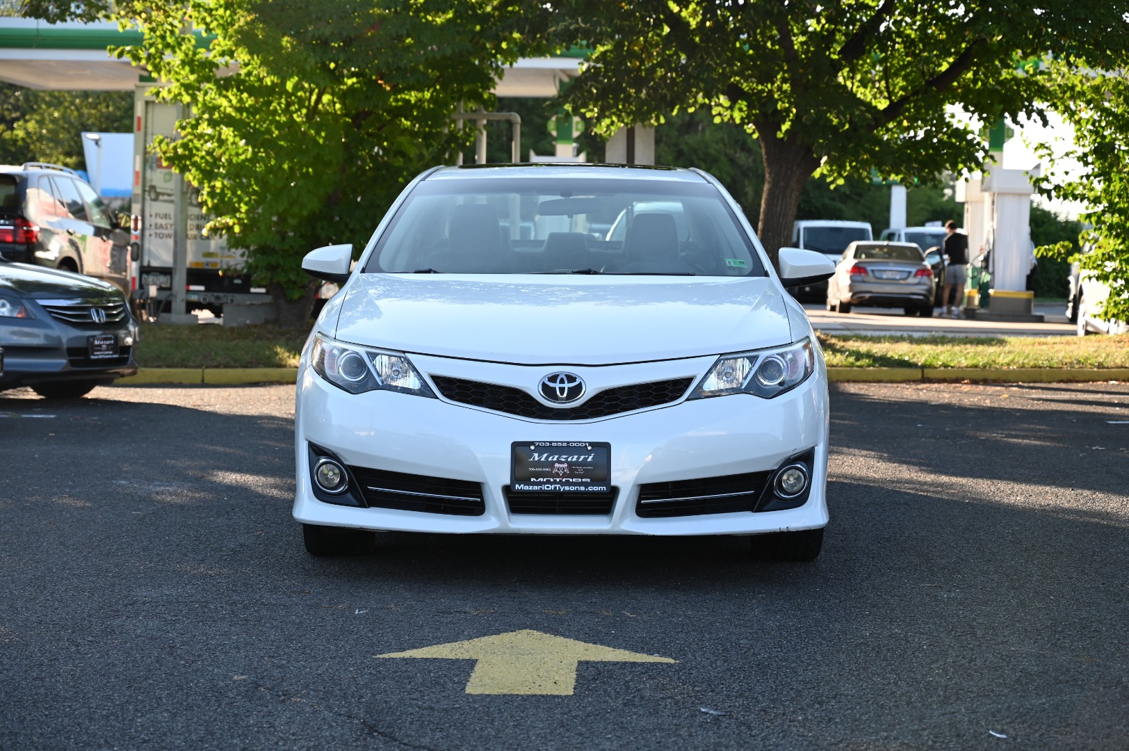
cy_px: 376
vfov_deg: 19.4
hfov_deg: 28.9
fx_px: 2193
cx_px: 564
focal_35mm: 70
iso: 200
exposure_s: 1/250
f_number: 5.6
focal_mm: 70
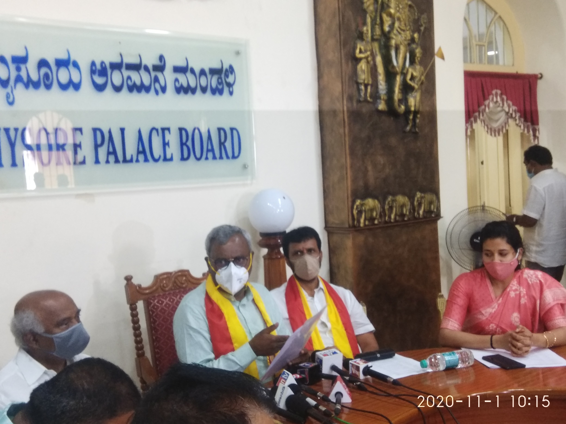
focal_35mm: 21
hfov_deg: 79.0
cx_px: 283
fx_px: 343
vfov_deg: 63.4
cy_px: 212
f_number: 2
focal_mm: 3.57
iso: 500
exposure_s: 1/33
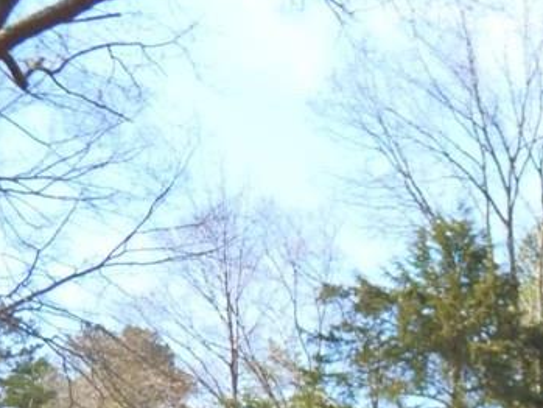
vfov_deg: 15.6
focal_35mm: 91
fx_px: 1428
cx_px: 716
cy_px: 511
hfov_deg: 19.7
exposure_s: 1/160
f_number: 5
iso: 400
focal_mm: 5.53
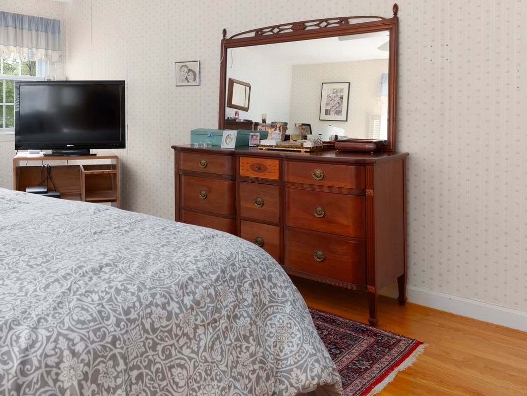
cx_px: 131
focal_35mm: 34
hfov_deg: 51.6
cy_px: 113
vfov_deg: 40.9
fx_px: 518
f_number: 7.1
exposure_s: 1/80
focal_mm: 18
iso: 640
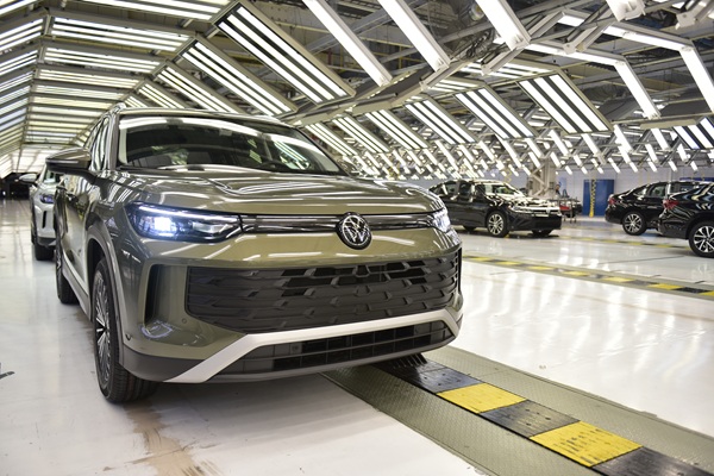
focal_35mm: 28
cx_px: 357
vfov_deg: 46.4
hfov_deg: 65.5
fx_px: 555
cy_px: 238
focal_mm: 28
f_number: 3.2
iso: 200
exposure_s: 1/160
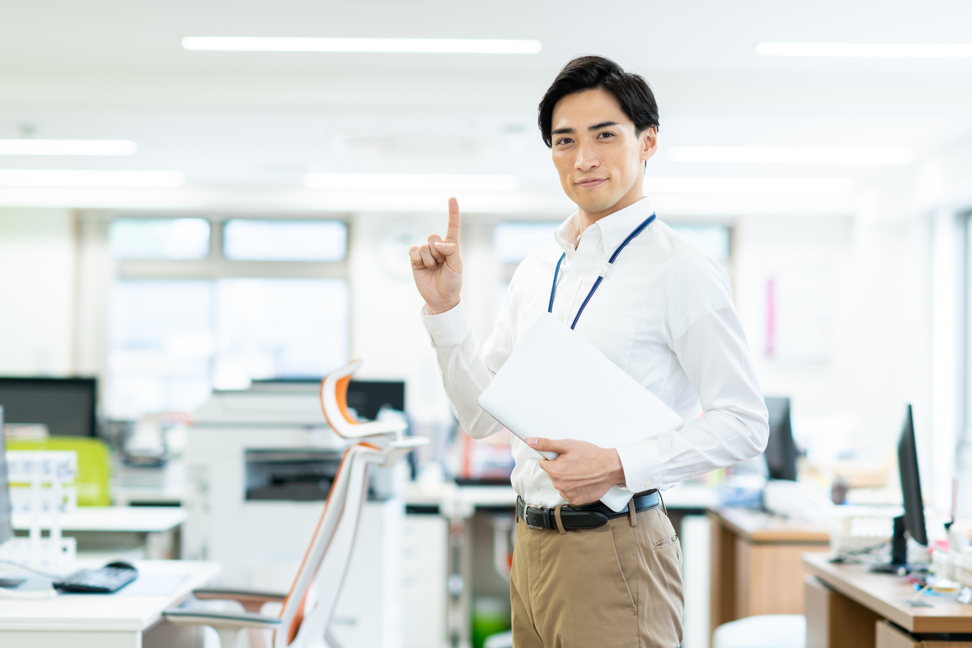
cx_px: 486
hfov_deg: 23.9
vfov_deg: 16.1
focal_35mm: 85
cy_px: 324
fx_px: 2295
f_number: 2.5
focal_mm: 85
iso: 320
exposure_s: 1/160
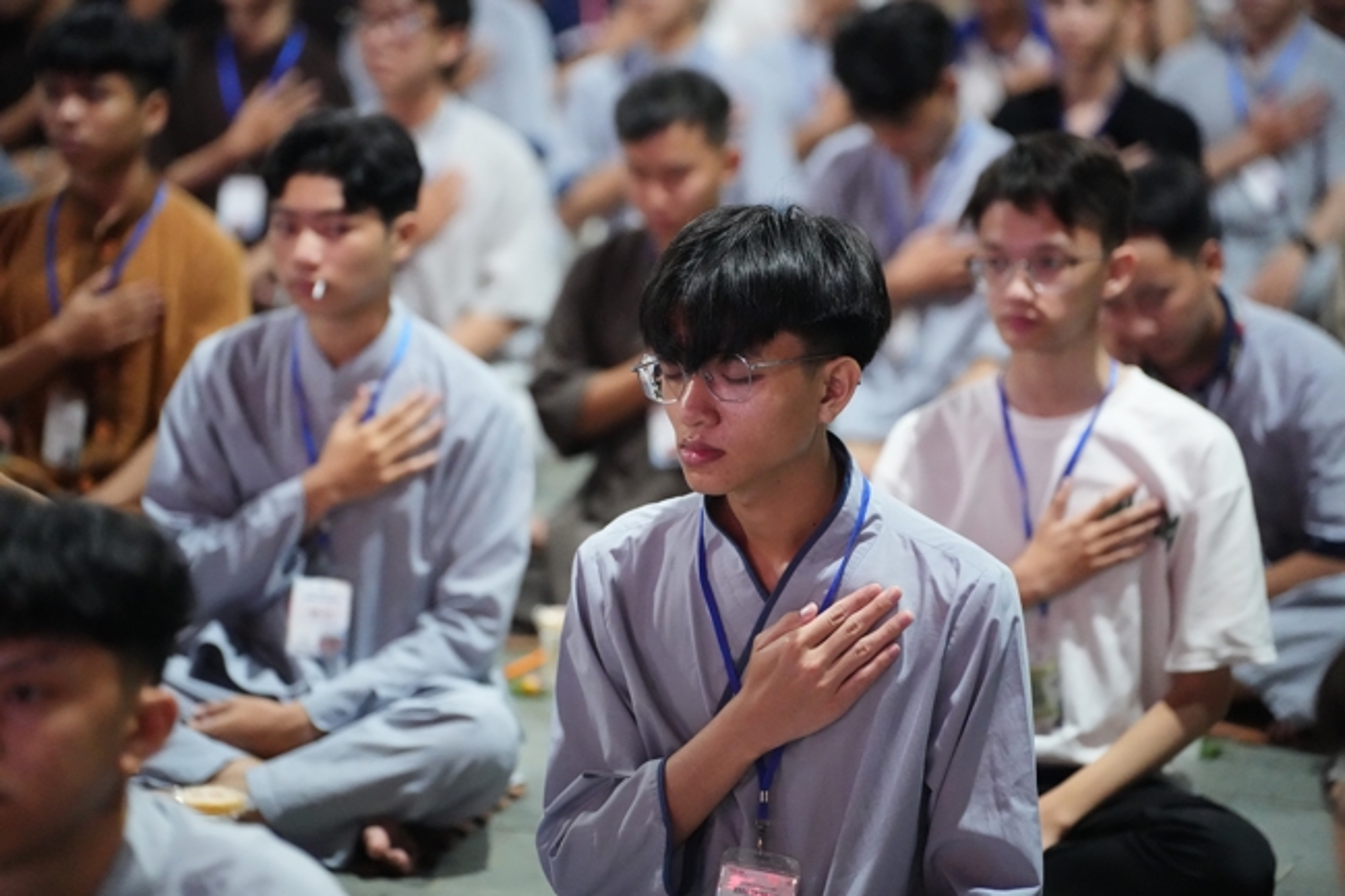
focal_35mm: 129
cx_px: 672
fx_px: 4818
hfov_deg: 15.9
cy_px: 448
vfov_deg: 10.6
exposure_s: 1/200
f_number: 2.8
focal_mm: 129
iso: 16000
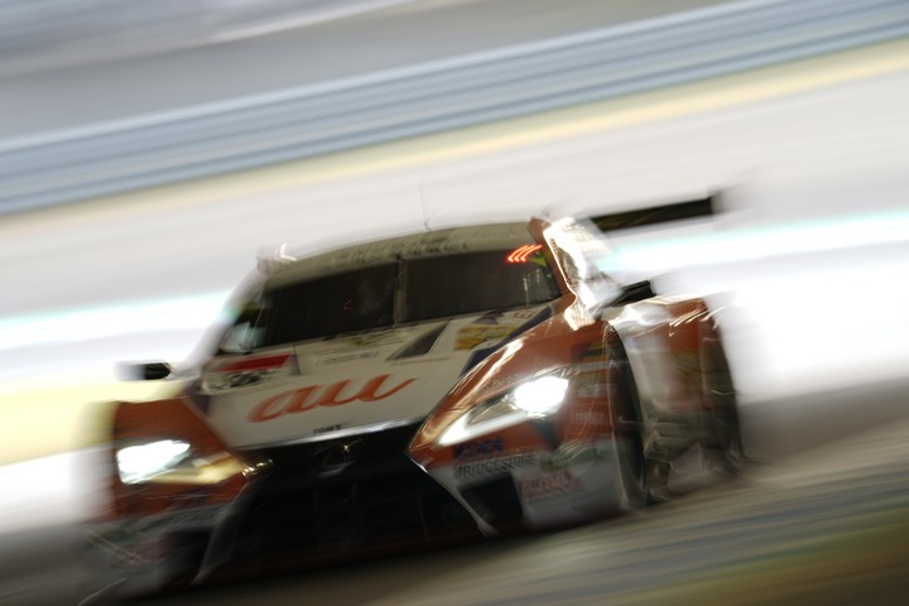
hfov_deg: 4.5
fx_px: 11589
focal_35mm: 459
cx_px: 454
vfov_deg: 3.0
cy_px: 303
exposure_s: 1/8
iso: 50
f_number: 11
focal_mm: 459
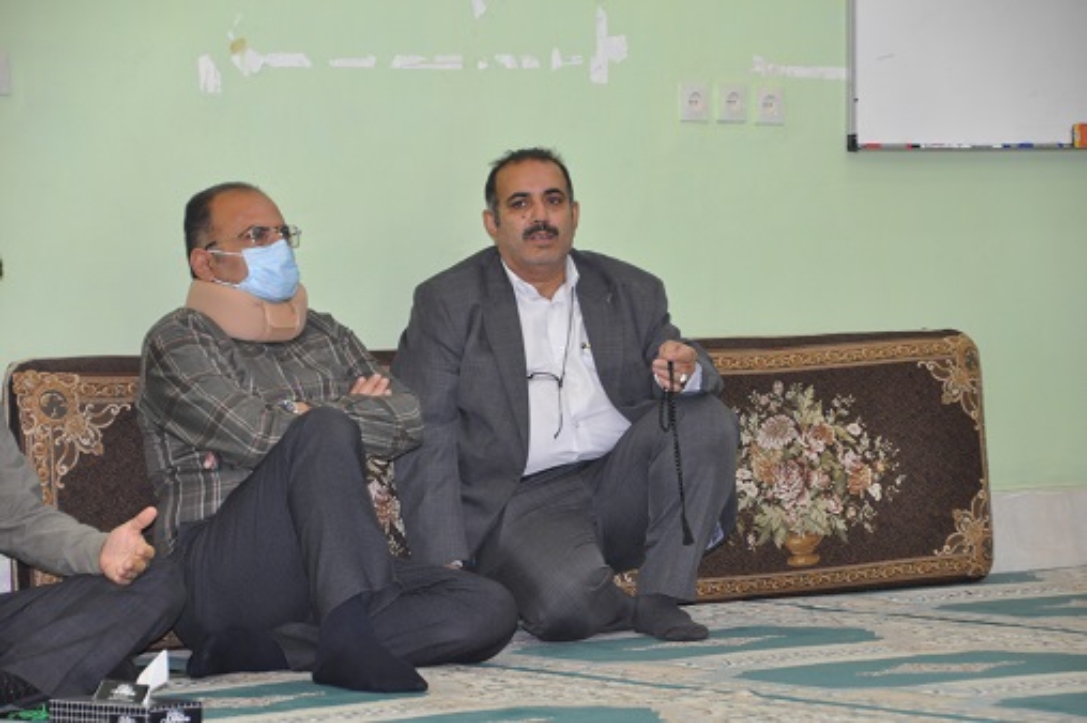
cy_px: 362
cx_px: 544
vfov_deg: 9.6
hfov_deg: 14.4
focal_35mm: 142
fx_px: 4300
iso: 800
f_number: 5.3
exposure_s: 1/60
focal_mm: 95
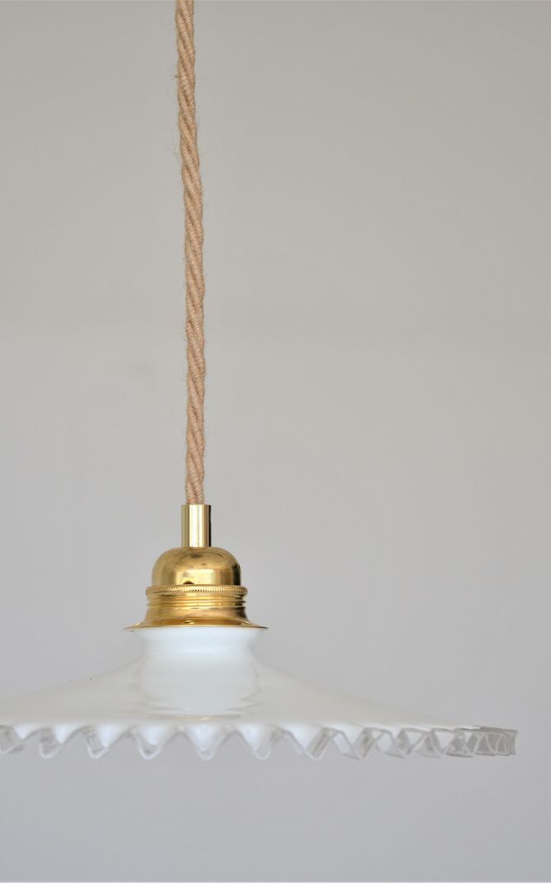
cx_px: 283
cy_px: 442
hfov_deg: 13.8
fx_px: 2284
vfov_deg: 21.9
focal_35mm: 95
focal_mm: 62
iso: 400
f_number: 5.3
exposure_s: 1/320
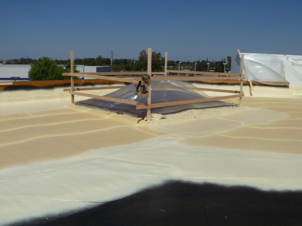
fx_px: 305
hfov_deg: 52.6
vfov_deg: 40.7
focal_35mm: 35
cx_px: 151
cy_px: 113
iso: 80
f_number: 5.6
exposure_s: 1/800
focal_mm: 6.3
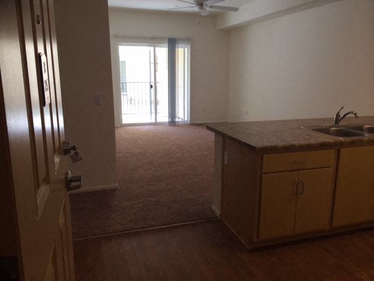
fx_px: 324
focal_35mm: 30
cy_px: 140
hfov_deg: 60.0
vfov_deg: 46.8
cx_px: 187
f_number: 2.2
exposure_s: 1/40
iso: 40
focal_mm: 4.12
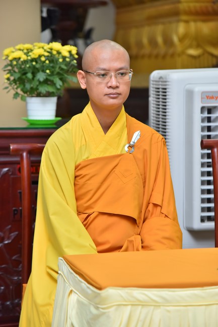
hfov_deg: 11.4
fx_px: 1090
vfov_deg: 17.1
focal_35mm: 120
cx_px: 109
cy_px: 164
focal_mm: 120
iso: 1250
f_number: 4
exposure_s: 1/125
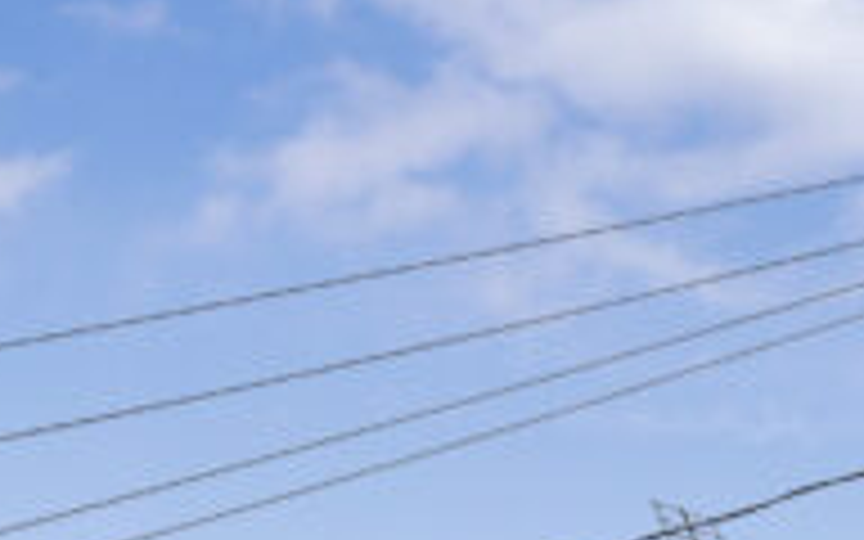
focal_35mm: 125
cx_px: 576
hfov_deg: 16.7
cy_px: 1312
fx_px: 2943
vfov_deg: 9.3
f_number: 7.1
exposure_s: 1/30
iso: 100
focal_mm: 23
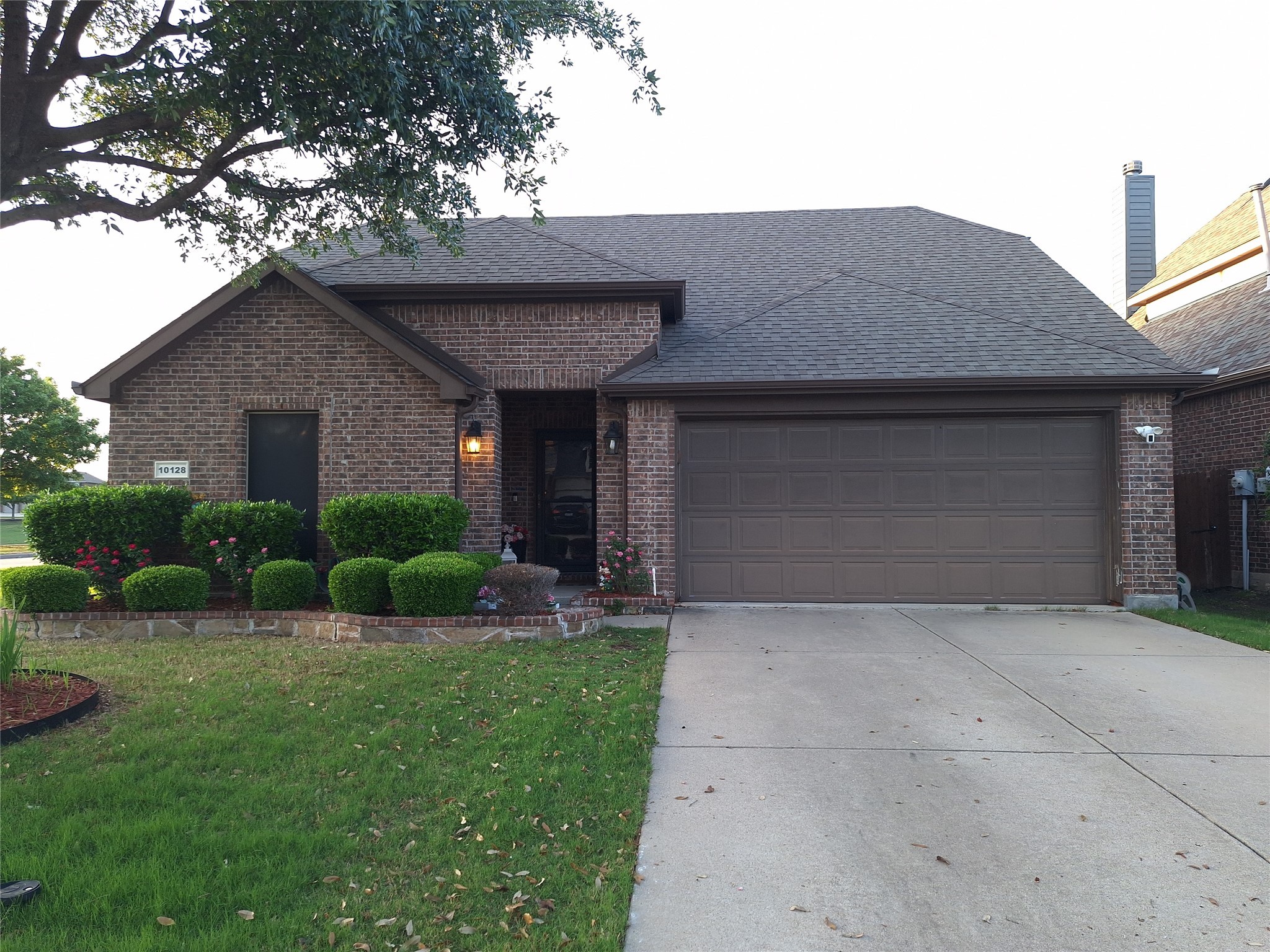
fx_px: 844
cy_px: 476
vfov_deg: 58.9
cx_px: 635
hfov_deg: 73.9
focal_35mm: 23
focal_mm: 5.54
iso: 50
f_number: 1.8
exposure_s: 1/120
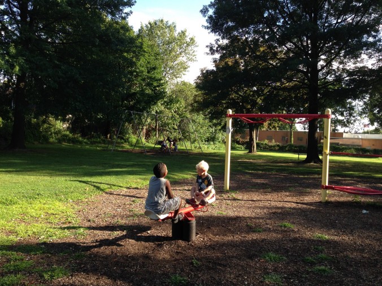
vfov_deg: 42.9
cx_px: 191
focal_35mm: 33
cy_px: 143
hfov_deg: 55.4
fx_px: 364
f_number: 2.4
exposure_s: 1/335
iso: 50
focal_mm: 4.12
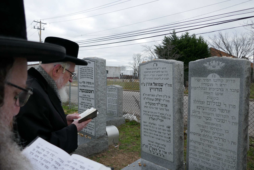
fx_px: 176
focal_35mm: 25
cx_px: 127
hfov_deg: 71.5
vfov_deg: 51.3
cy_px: 85
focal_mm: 9.1
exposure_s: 1/640
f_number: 2.8
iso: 125
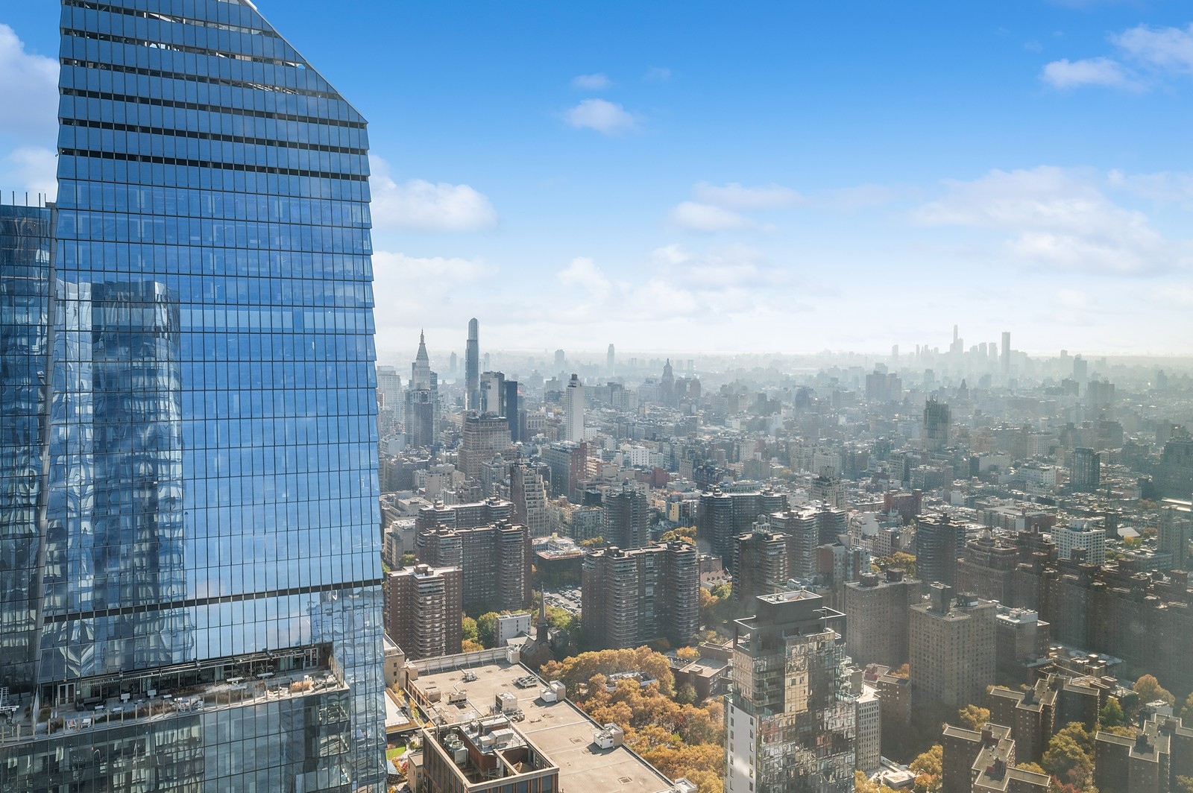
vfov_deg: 43.5
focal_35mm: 30
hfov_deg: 62.0
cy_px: 396
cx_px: 596
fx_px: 993
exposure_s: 1/200
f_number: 14
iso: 640
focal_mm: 30
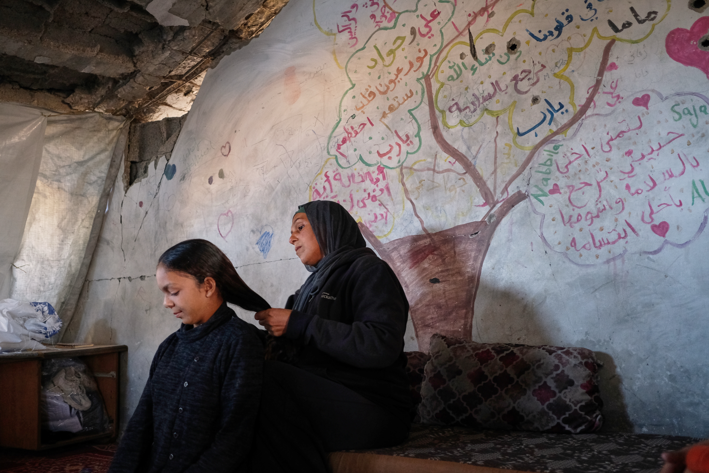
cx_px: 354
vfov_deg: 37.9
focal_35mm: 35
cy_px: 236
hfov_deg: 54.4
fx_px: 689
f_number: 2.2
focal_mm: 23
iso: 1600
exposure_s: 1/60
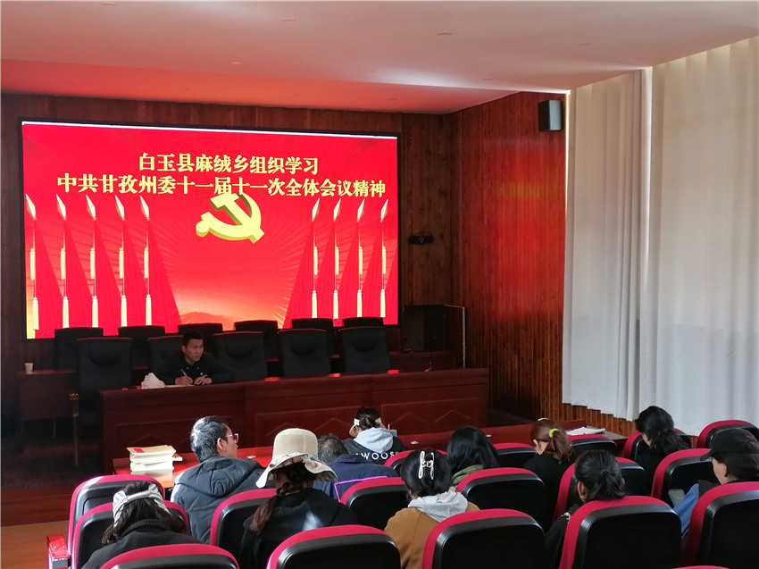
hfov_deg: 43.0
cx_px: 380
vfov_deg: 32.9
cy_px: 284
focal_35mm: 44
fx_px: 964
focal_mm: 5.4
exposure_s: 1/33.3
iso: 64
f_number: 1.8
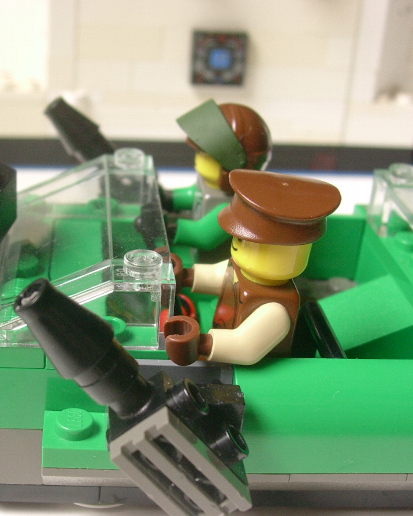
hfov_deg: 25.6
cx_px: 122
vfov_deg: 32.0
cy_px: 258
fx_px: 901
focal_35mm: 59
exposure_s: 1/43.9
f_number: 2.9
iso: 70
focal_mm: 6.7
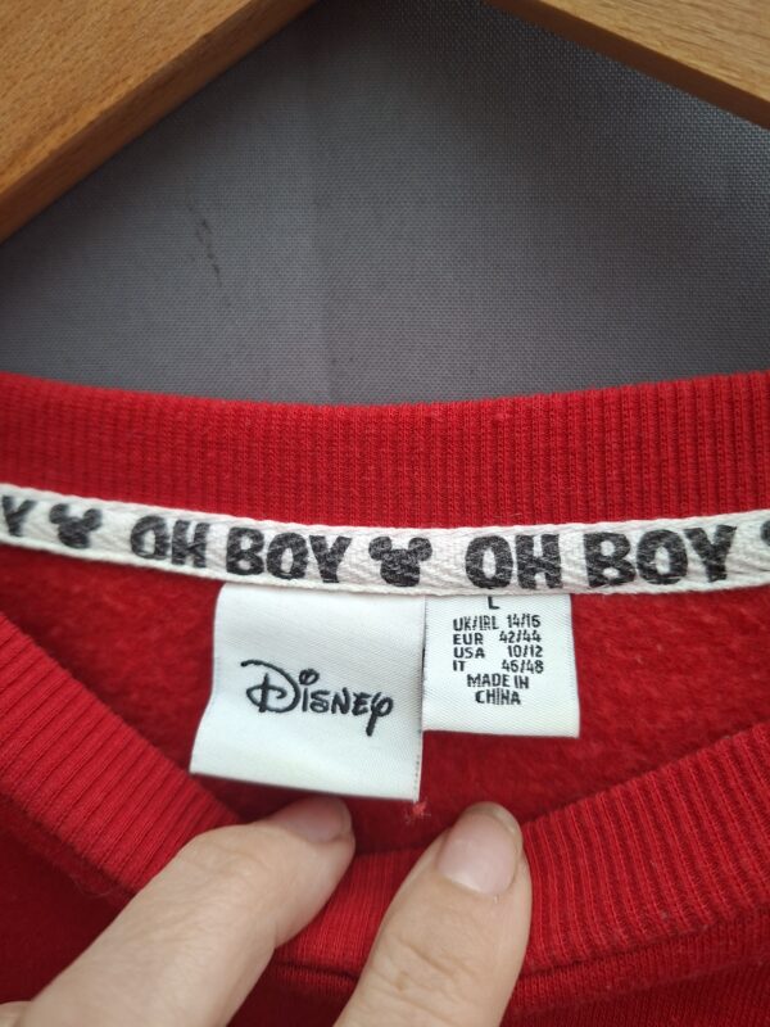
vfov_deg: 73.9
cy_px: 514
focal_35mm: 23
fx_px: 682
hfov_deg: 58.9
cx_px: 385
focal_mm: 5.54
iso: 200
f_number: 1.8
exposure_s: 1/120
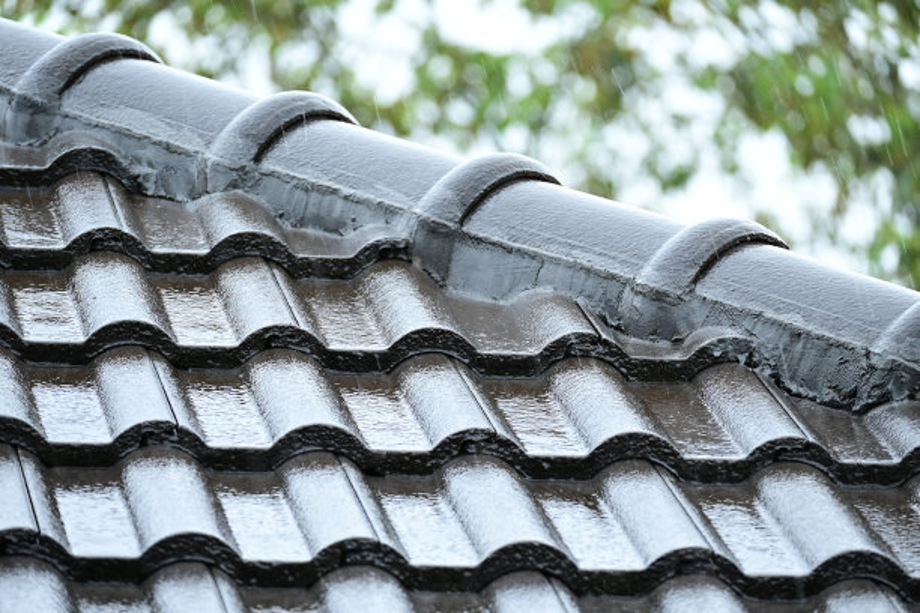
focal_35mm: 217
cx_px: 460
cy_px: 306
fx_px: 5545
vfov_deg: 6.3
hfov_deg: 9.5
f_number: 5.6
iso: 800
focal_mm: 145
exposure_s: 1/200
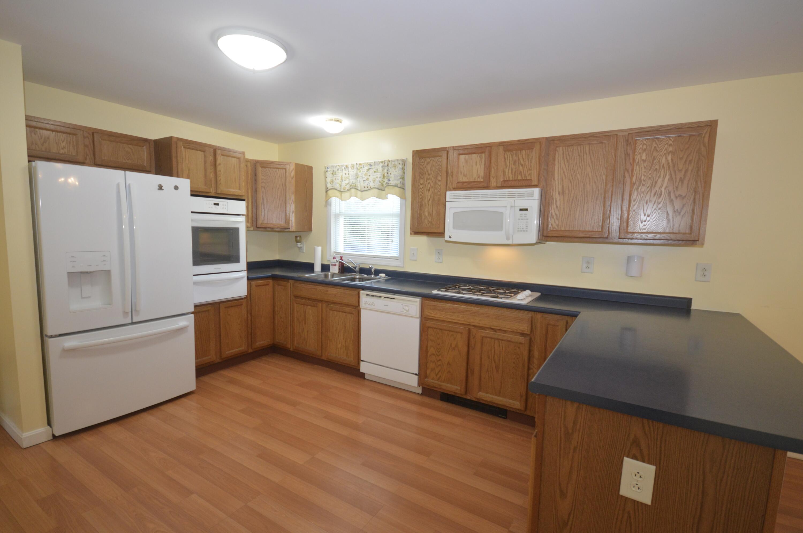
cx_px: 402
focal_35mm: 15
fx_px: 334
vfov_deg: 77.2
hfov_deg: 100.5
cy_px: 266
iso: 720
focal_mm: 10
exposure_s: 1/60
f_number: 4
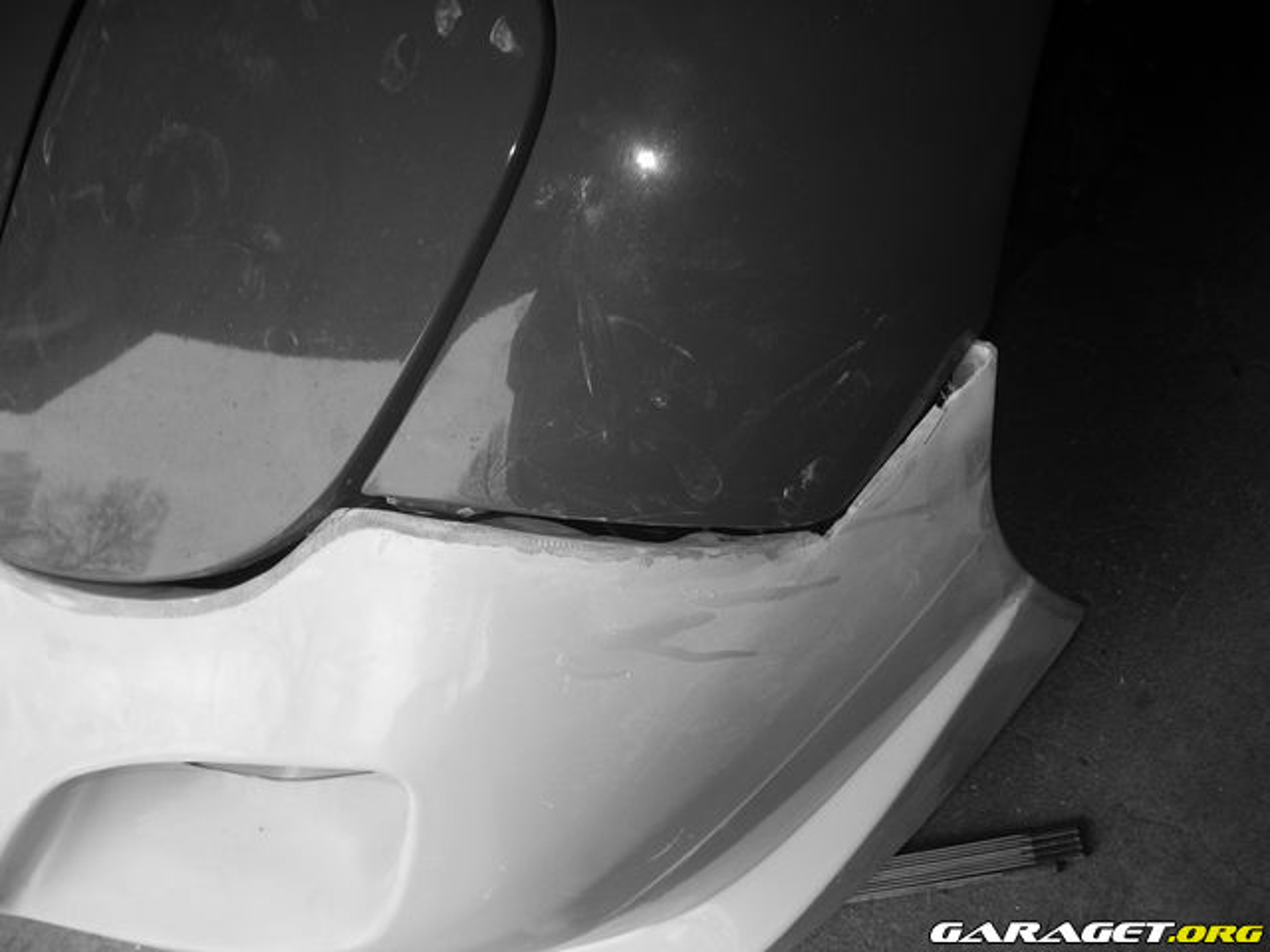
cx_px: 635
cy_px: 476
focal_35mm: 35
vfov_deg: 40.7
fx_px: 1284
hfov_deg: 52.6
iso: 50
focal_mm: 5.8
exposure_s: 1/80
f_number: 2.6
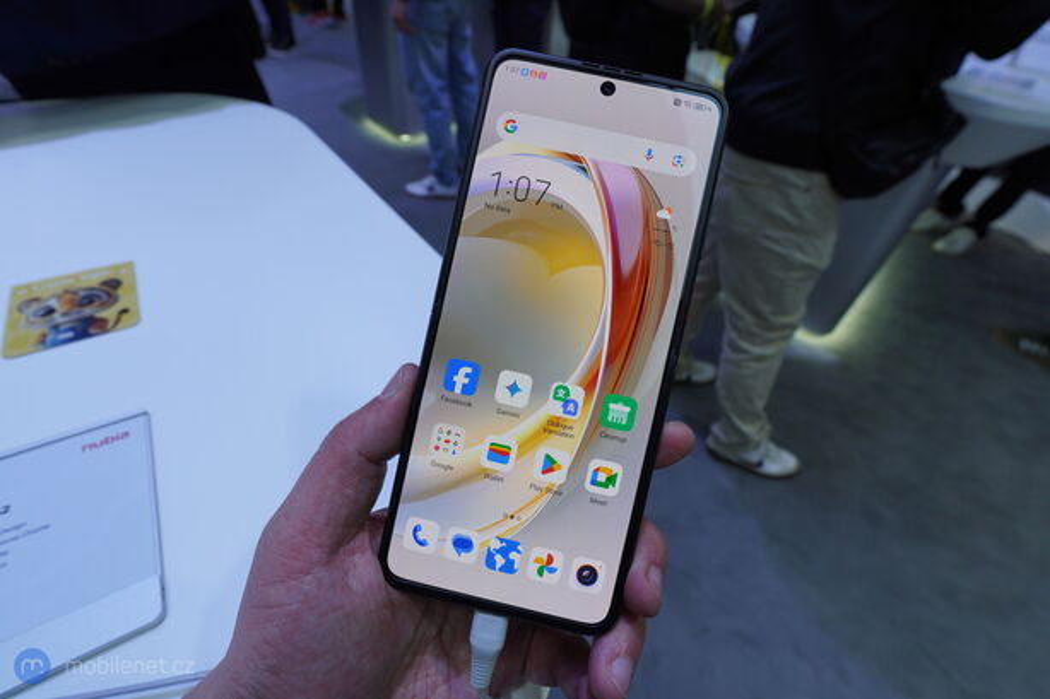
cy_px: 350
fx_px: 481
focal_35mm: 16
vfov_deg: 72.0
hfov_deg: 95.0
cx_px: 525
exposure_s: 1/160
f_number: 5.6
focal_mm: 11
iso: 250
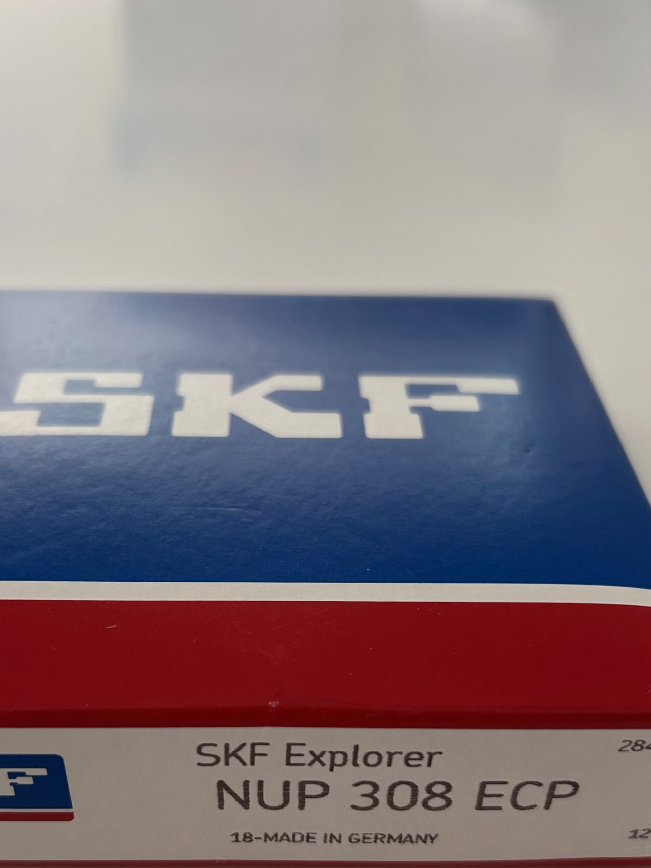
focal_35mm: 39
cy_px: 606
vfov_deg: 46.8
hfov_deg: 36.7
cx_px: 270
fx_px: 978
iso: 80
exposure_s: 1/100
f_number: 1.5
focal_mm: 5.7
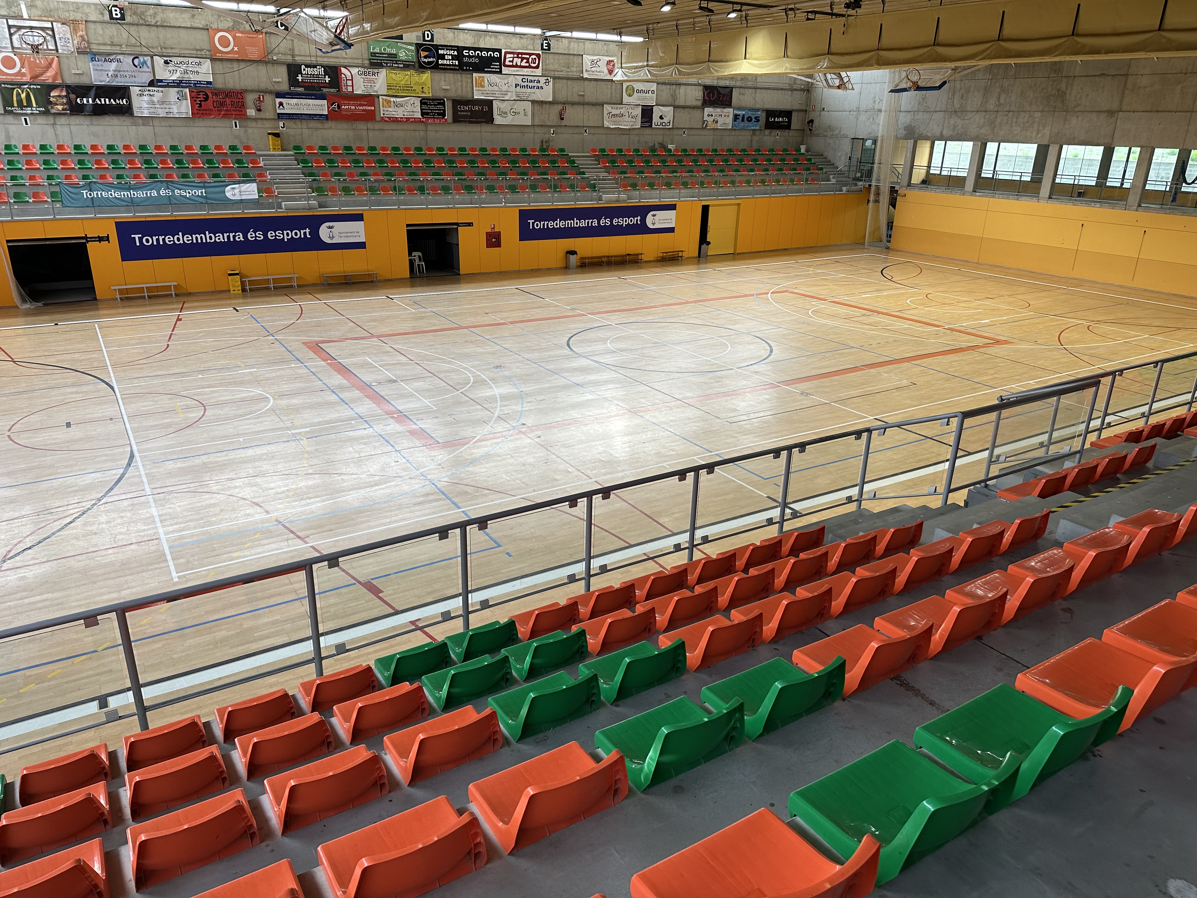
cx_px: 598
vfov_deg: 56.8
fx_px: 830
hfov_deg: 71.6
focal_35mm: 24
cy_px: 449
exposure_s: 1/121
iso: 100
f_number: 1.78
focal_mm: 6.86
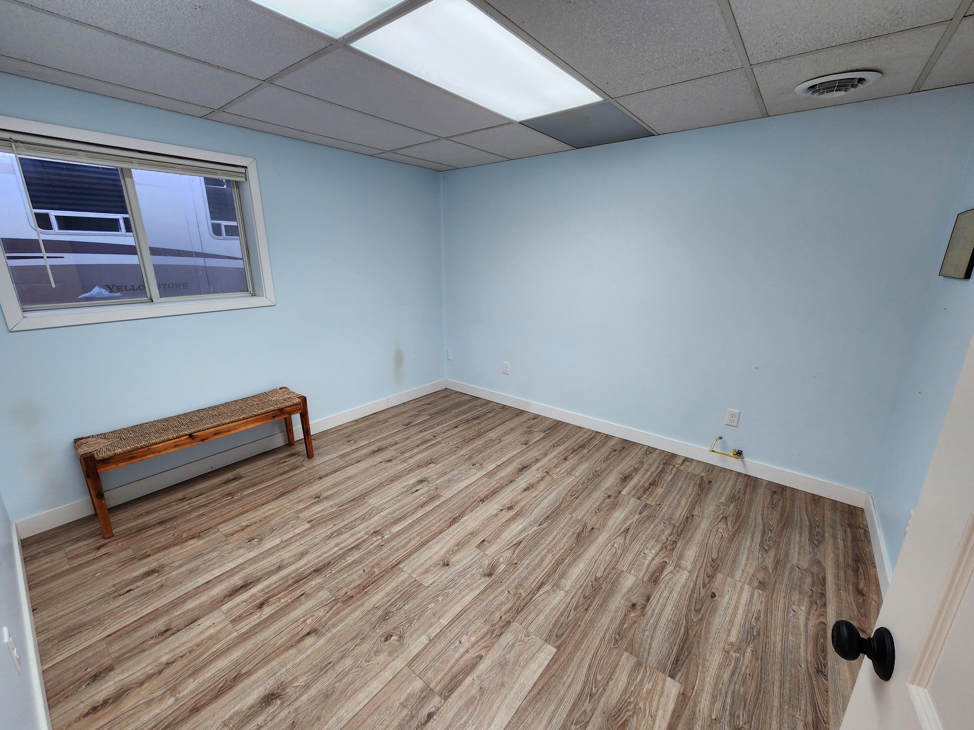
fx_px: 366
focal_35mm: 13
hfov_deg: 106.2
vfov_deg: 89.9
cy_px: 365
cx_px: 487
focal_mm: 2.2
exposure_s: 1/60
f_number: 2.2
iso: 64
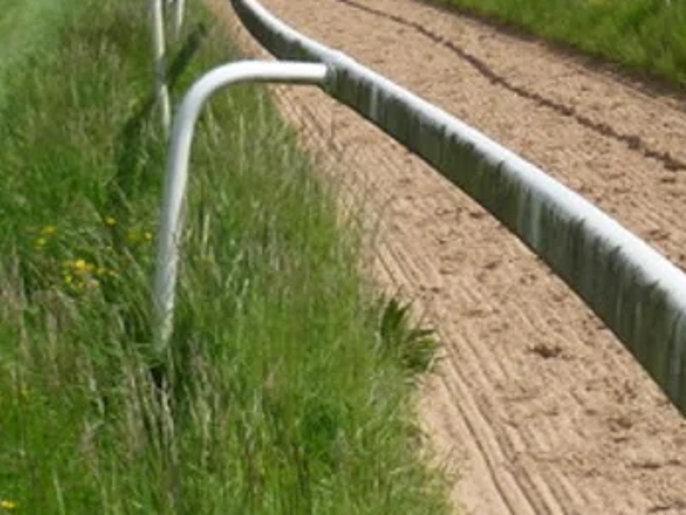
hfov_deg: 16.5
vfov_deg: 12.7
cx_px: 720
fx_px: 2299
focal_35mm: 116
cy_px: 152
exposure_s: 1/160
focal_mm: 5
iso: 80
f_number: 9
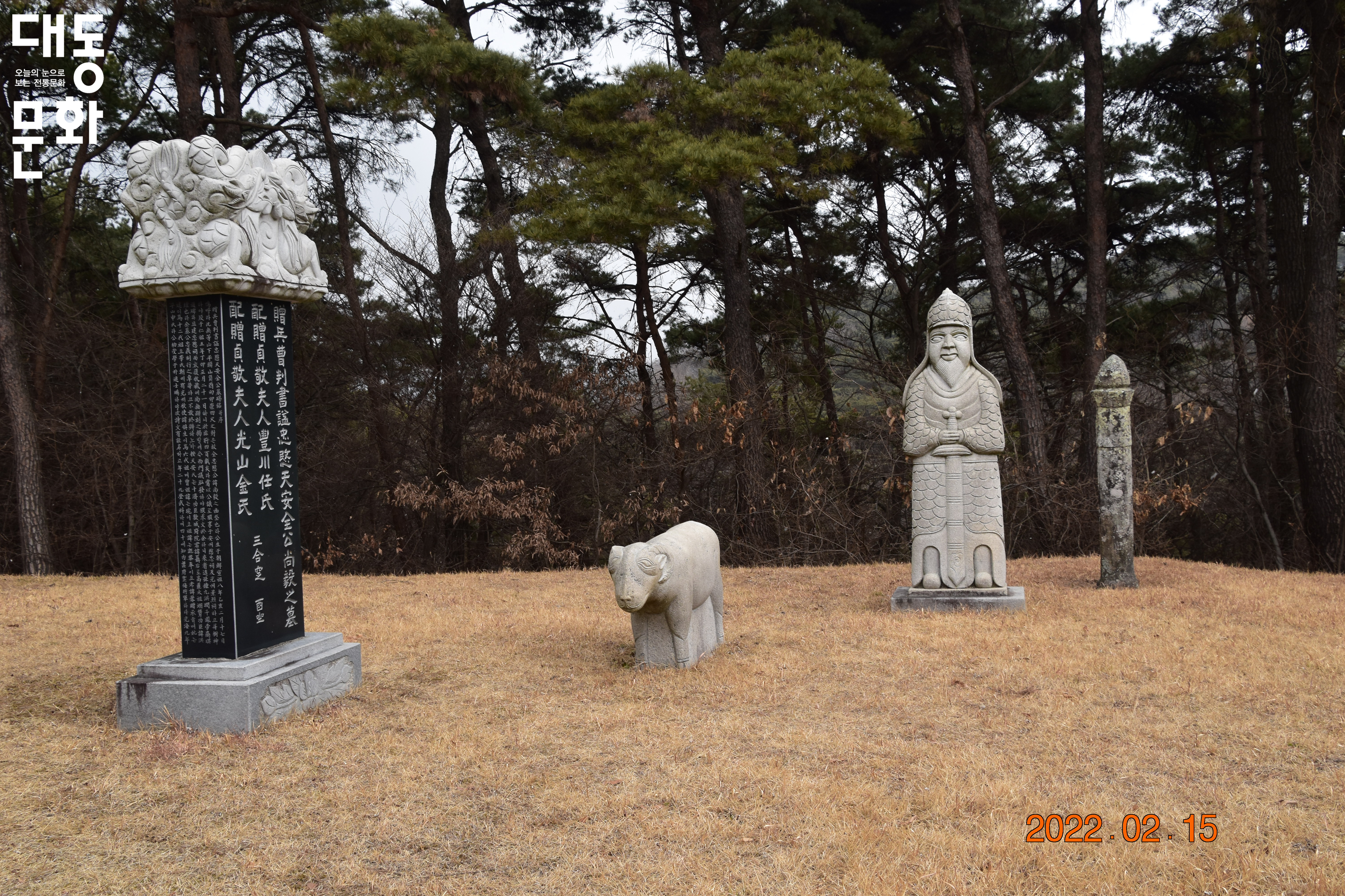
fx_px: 1345
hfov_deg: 53.1
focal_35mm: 36
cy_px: 448
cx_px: 672
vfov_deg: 36.9
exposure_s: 1/200
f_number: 10
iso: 400
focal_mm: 24
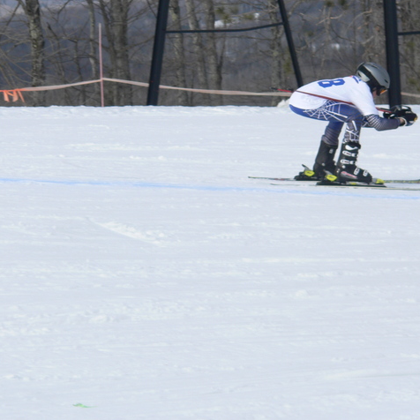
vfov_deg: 8.4
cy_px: 211
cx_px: 197
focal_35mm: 208
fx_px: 2855
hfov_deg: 8.4
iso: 80
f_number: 4.6
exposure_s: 1/500
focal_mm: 29.1
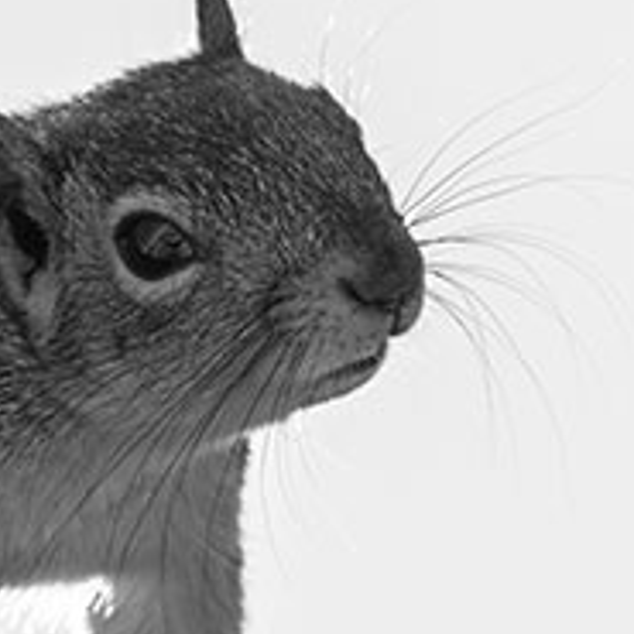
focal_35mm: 1603
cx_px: 308
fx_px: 33216
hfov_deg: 1.1
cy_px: 464
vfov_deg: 1.1
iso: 1000
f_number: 11
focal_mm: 700
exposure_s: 1/2000
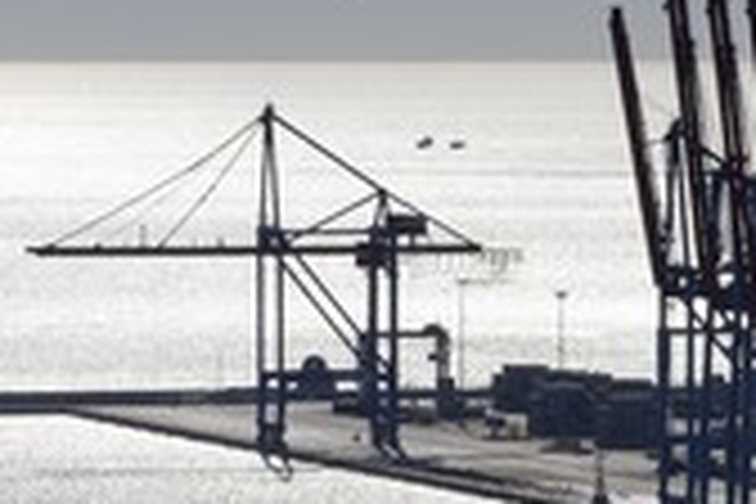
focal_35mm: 412
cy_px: 567
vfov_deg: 3.3
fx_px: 8651
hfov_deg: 5.0
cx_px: 626
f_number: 22
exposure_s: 1/250
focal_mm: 165
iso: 200
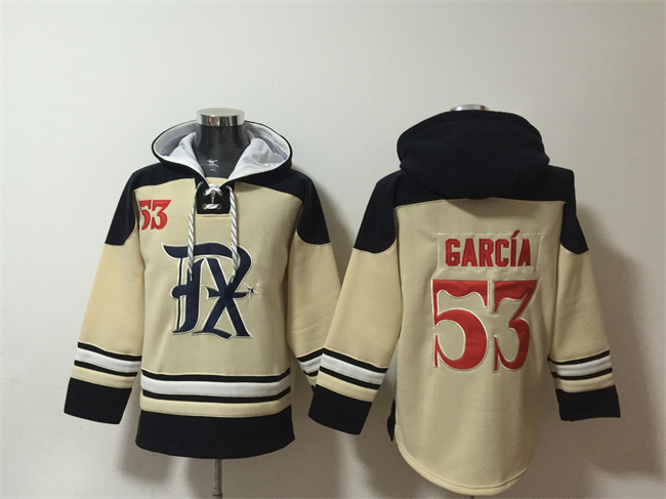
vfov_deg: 48.2
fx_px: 558
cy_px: 250
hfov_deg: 61.7
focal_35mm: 29
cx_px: 333
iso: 160
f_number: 2.2
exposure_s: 1/8
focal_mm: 4.15
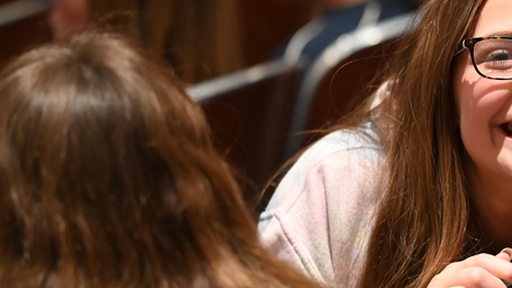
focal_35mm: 236
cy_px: 98
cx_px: 547
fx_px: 3203
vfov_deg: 5.1
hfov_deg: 9.1
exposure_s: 1/80
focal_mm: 103
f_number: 2.8
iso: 3200
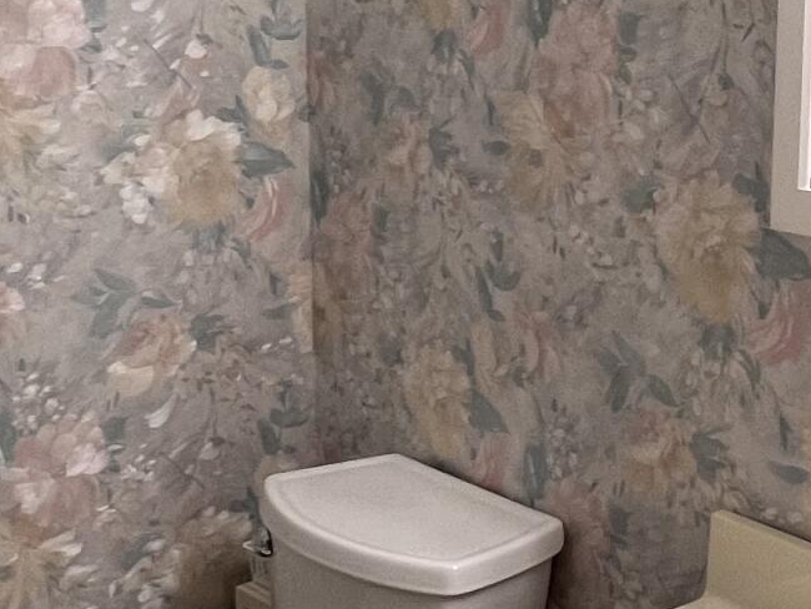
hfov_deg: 31.4
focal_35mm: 60
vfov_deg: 24.4
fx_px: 1406
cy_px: 240
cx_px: 635
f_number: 1.8
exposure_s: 1/60
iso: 160
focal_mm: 1.57
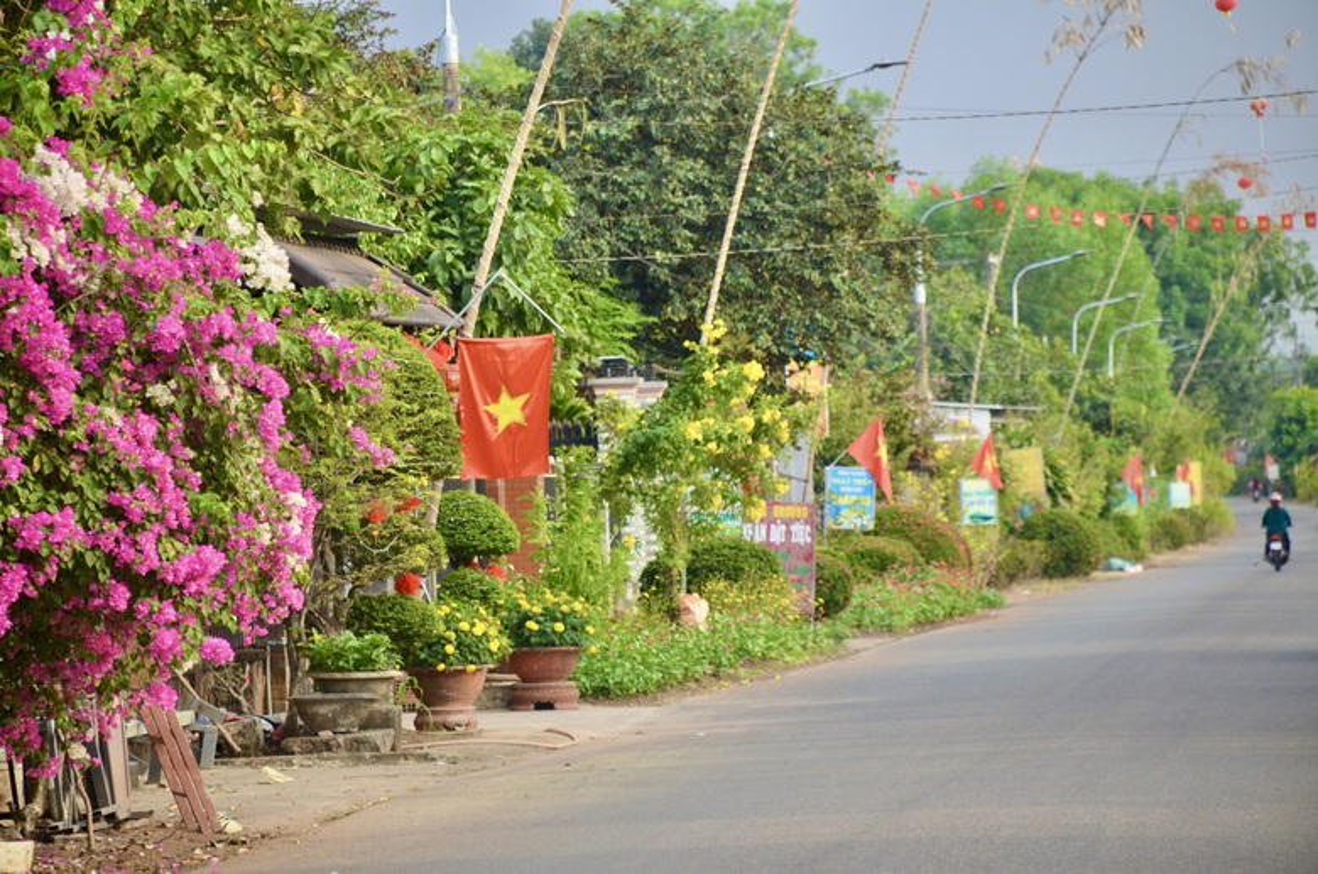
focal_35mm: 202
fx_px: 7400
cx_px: 659
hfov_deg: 10.2
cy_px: 437
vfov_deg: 6.8
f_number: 5.6
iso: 400
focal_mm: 135
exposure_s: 1/320
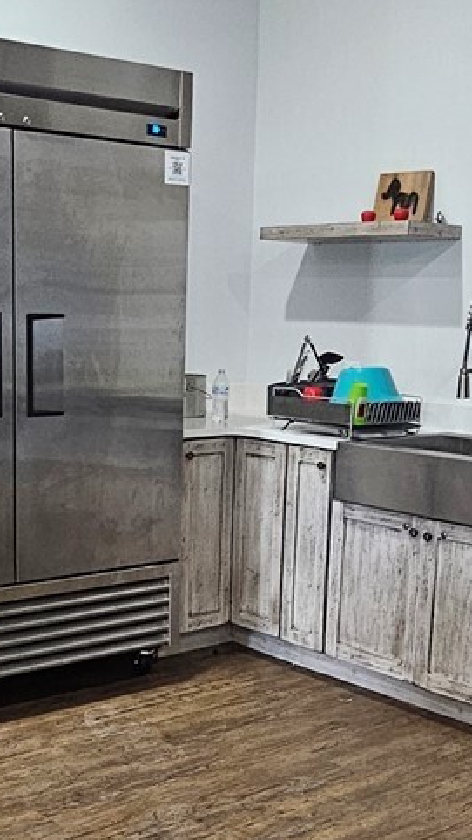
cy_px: 565
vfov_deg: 43.1
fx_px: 1046
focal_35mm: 47
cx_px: 145
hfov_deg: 25.2
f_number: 2.2
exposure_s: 1/60
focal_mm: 2.2
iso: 320
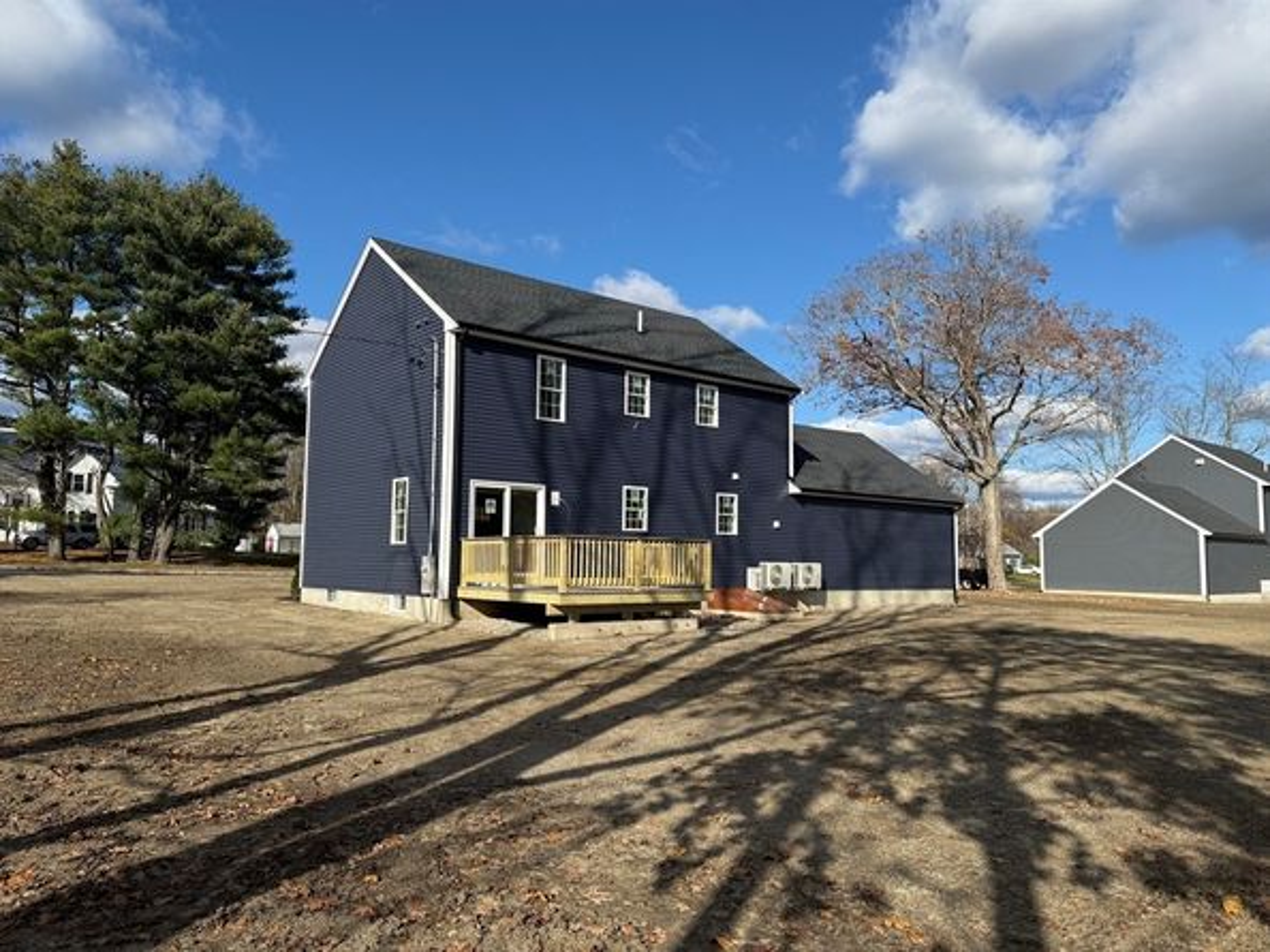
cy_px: 476
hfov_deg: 71.6
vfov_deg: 56.8
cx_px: 635
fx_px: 880
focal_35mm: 24
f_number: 1.78
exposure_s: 1/4405
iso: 80
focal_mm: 6.76
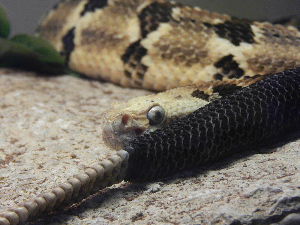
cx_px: 150
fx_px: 2184
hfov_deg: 7.9
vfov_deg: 5.9
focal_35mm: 252
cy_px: 112
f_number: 5.6
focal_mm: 44.9
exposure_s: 1/15
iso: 450
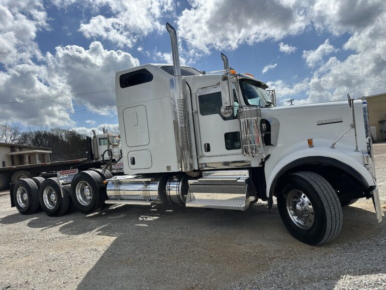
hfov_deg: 71.6
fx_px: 268
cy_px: 145
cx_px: 193
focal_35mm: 24
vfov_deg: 56.8
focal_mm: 6.86
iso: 80
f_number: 1.78
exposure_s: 1/10753
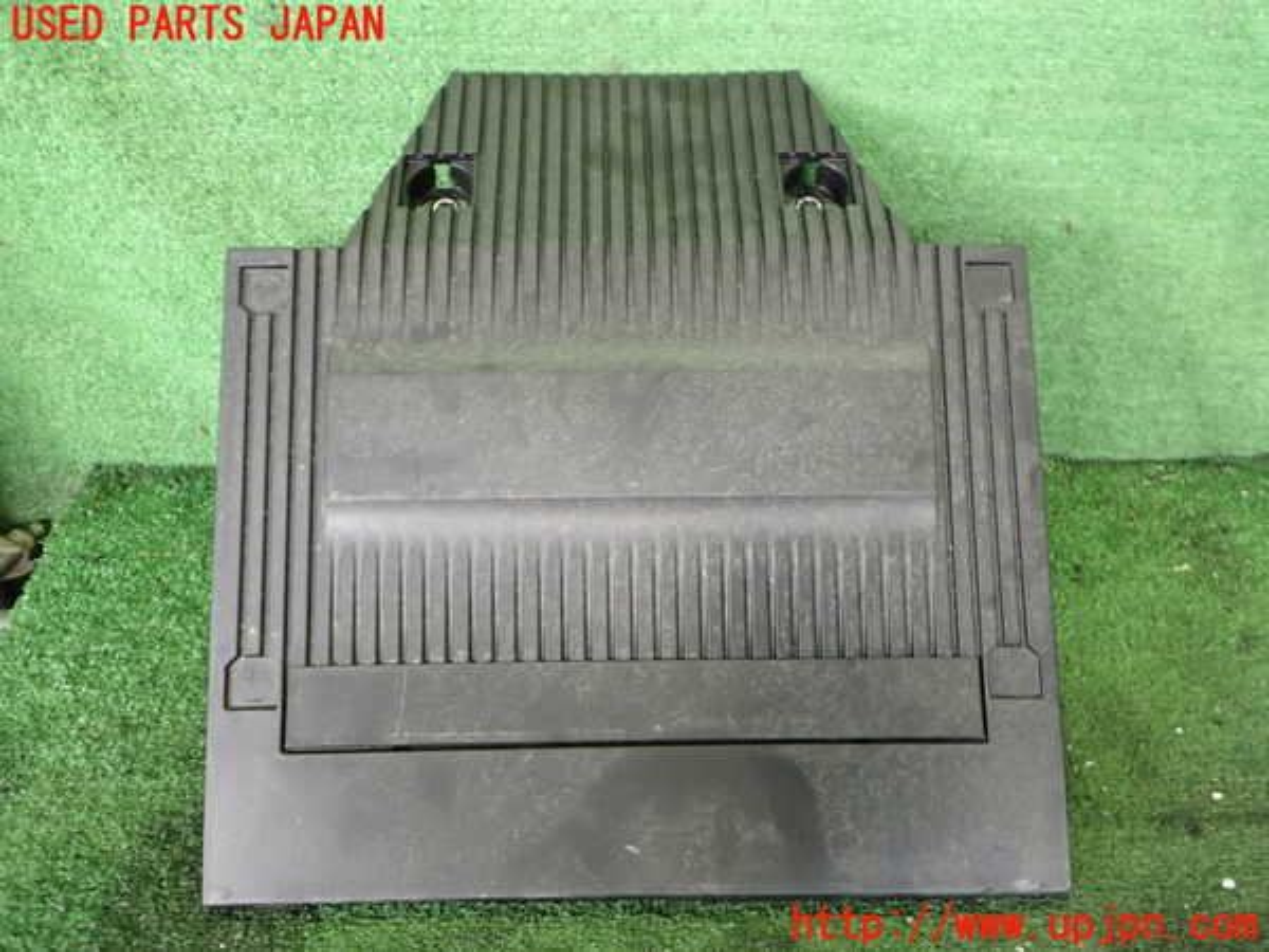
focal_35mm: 30
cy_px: 476
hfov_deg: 60.0
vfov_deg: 46.8
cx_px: 634
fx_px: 1100
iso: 320
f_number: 2.3
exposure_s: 1/30
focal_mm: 5.4
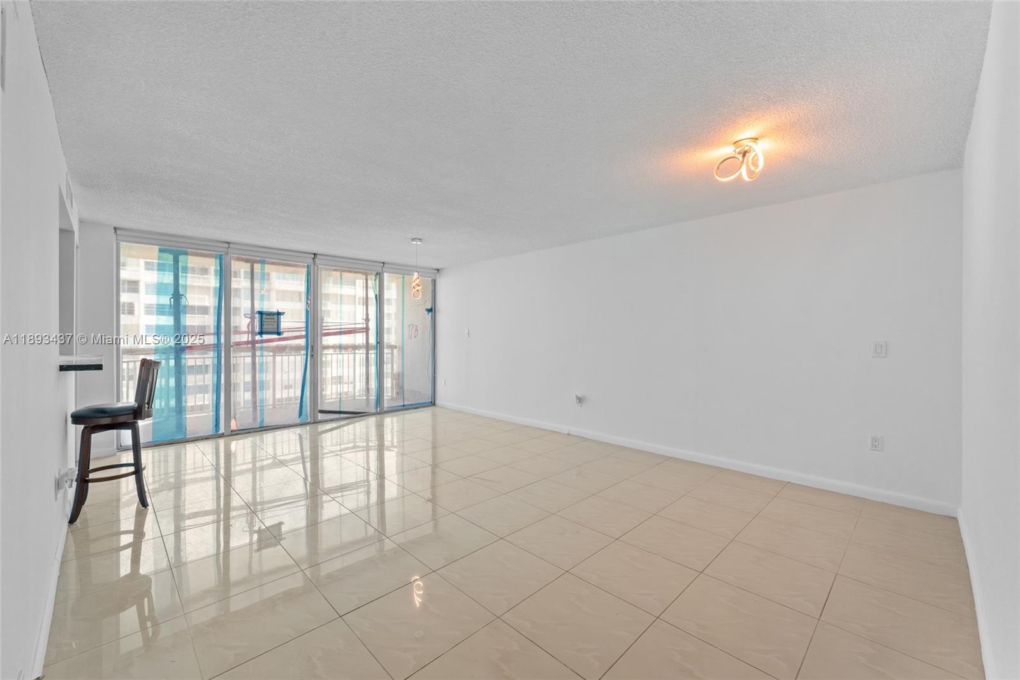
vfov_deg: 81.2
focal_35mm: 14
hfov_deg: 104.3
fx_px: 397
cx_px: 510
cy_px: 340
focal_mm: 14
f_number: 9
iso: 800
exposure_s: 1/30
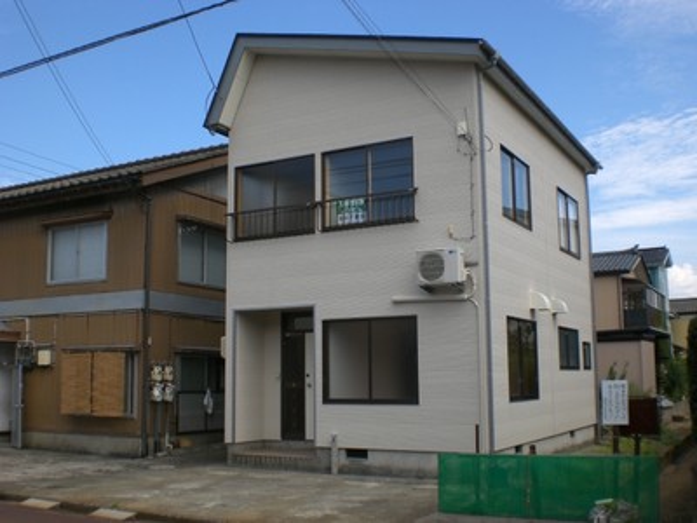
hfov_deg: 49.0
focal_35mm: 38
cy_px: 262
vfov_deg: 37.7
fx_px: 765
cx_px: 348
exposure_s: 1/400
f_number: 4.4
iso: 50
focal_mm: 6.3
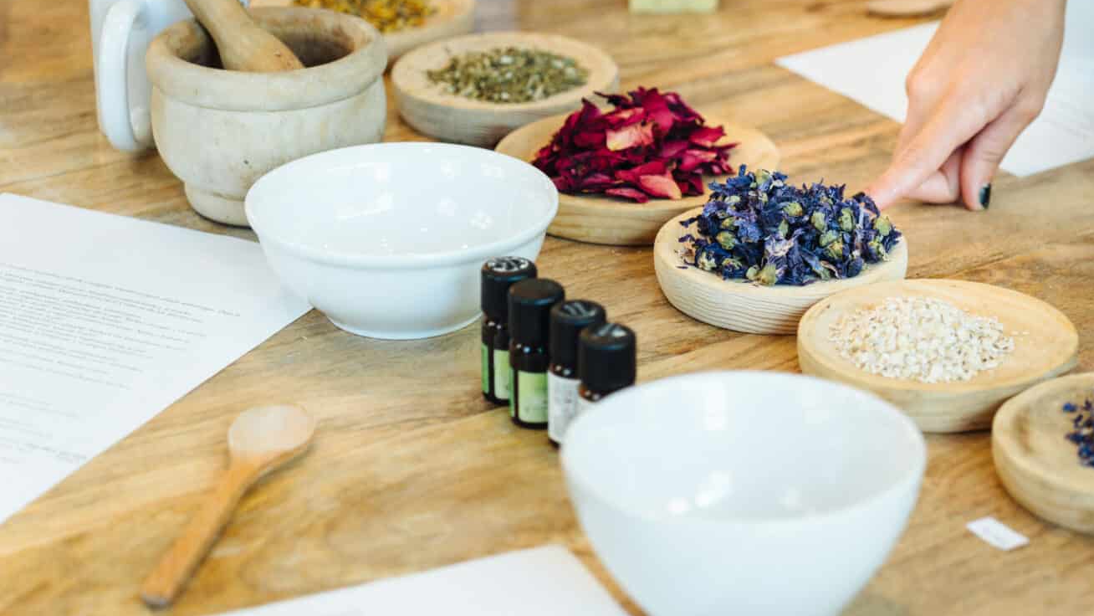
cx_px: 856
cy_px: 252
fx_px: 3568
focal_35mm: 123
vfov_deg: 9.9
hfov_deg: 17.3
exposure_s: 1/200
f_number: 2.8
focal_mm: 75
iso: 800
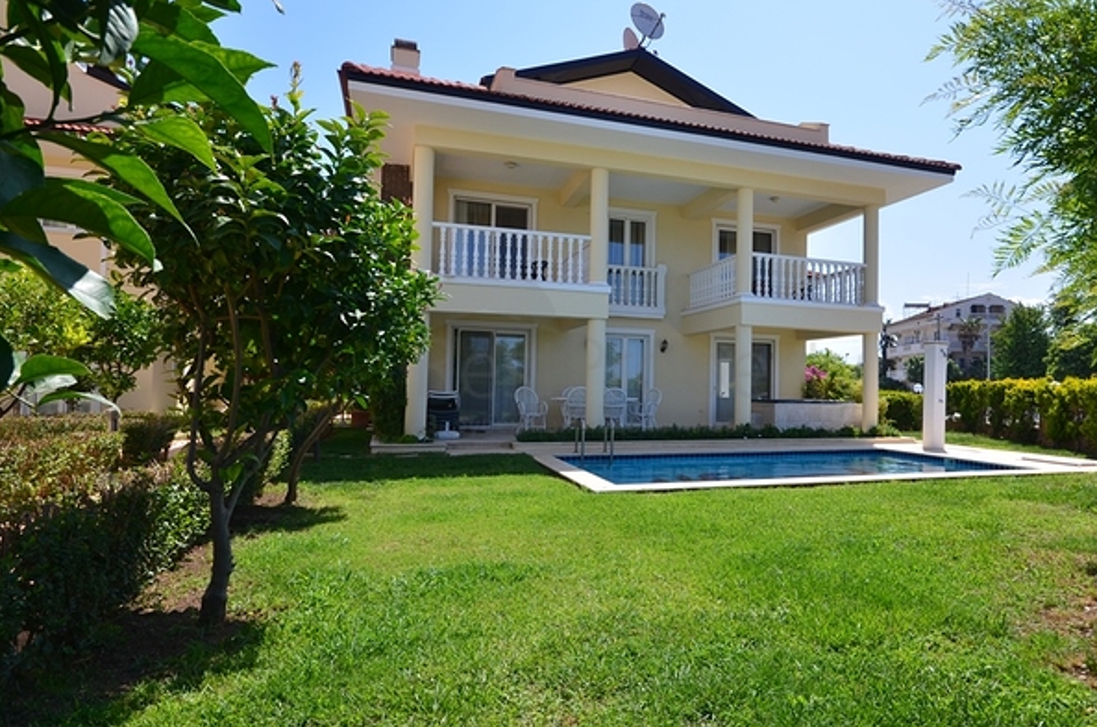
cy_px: 353
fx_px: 669
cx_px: 643
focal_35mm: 22
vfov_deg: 57.0
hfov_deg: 78.0
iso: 200
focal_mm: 12
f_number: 10
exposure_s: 1/320
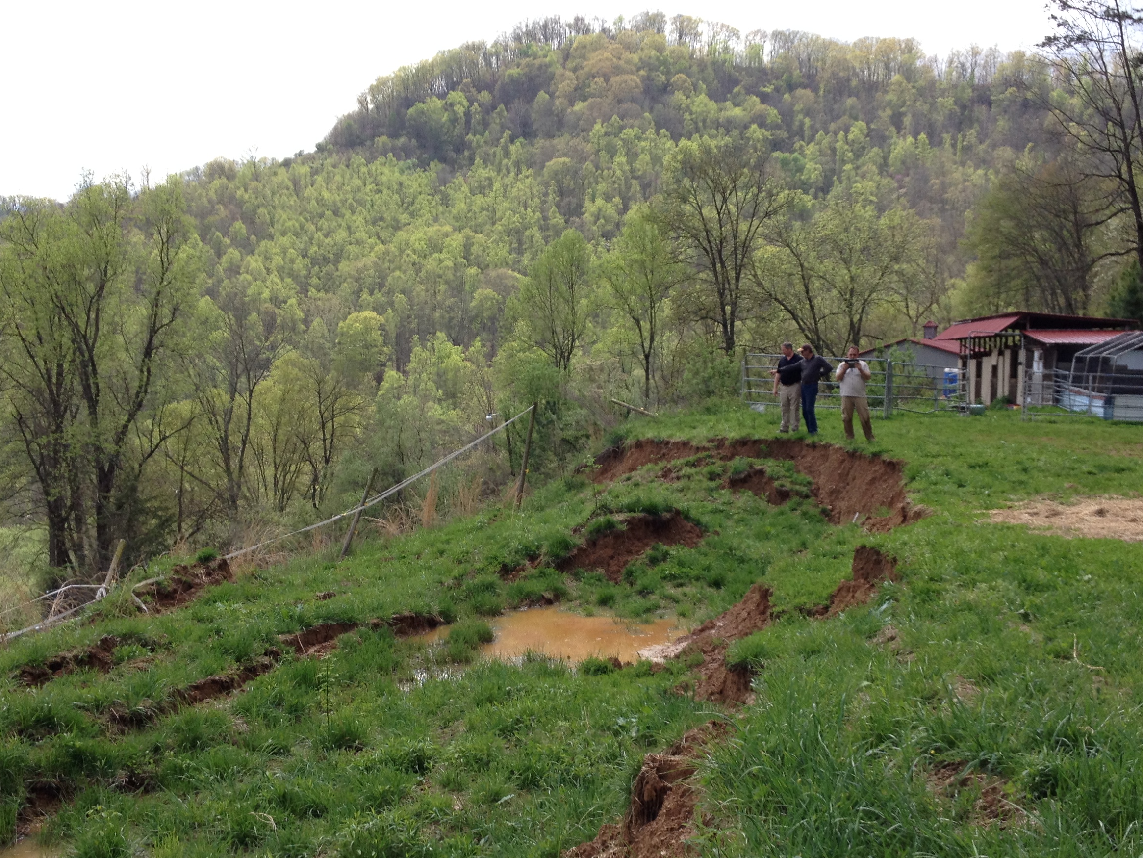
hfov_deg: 38.9
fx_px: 1618
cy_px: 494
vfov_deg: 29.6
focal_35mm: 49
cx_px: 591
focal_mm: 4.28
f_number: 2.4
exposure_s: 1/824
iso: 50
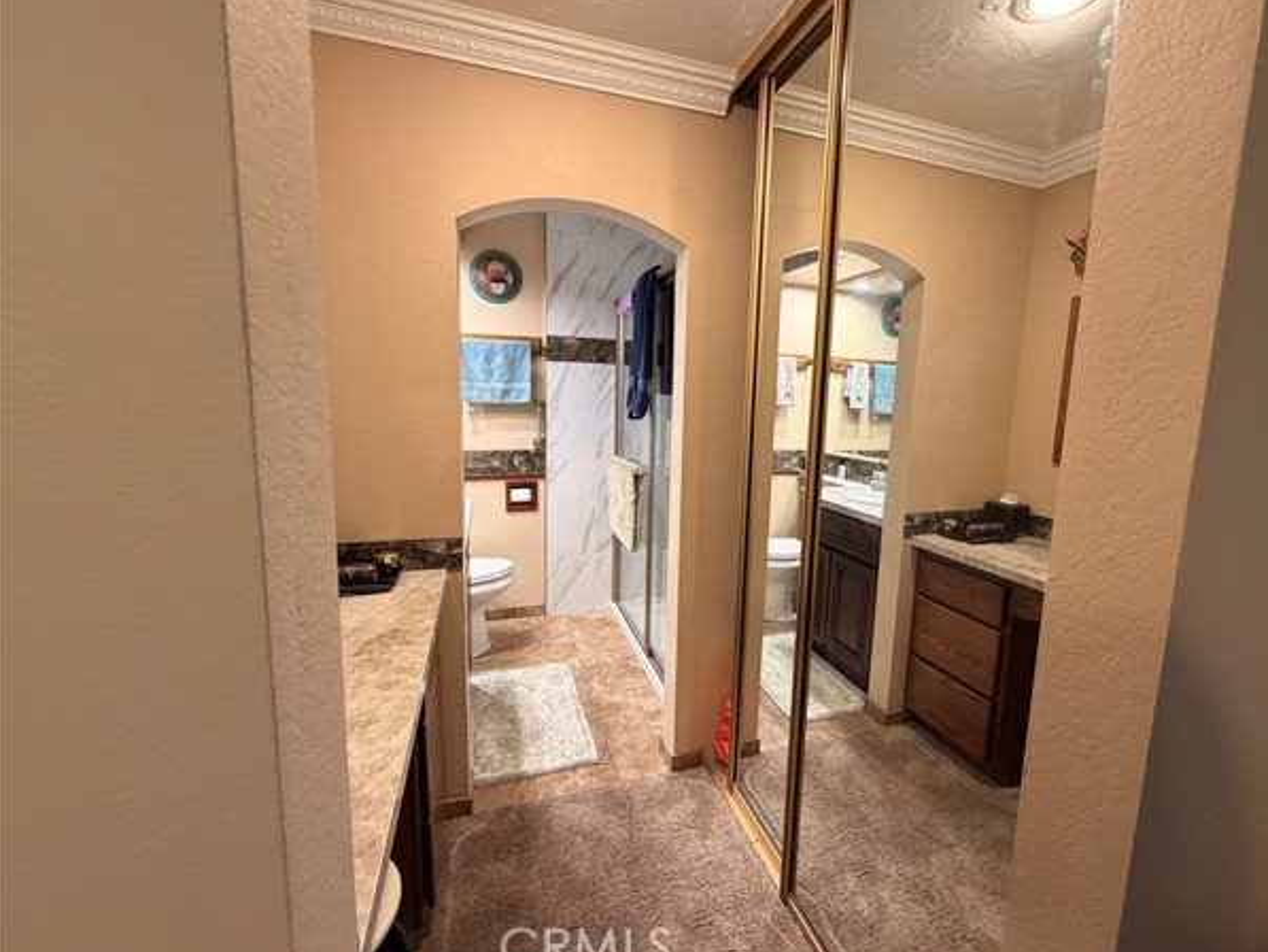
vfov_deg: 81.8
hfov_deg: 98.0
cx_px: 678
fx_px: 550
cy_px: 468
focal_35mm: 15
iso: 250
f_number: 2.2
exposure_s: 1/60
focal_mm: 2.22
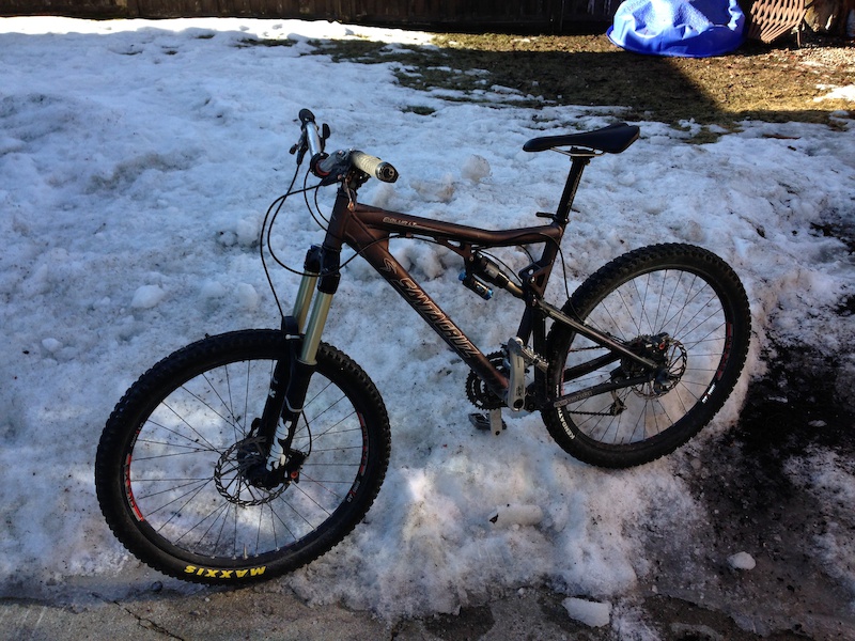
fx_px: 815
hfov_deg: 55.4
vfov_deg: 42.9
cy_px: 320
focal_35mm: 33
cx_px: 428
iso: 50
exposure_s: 1/507
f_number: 2.4
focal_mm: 4.12
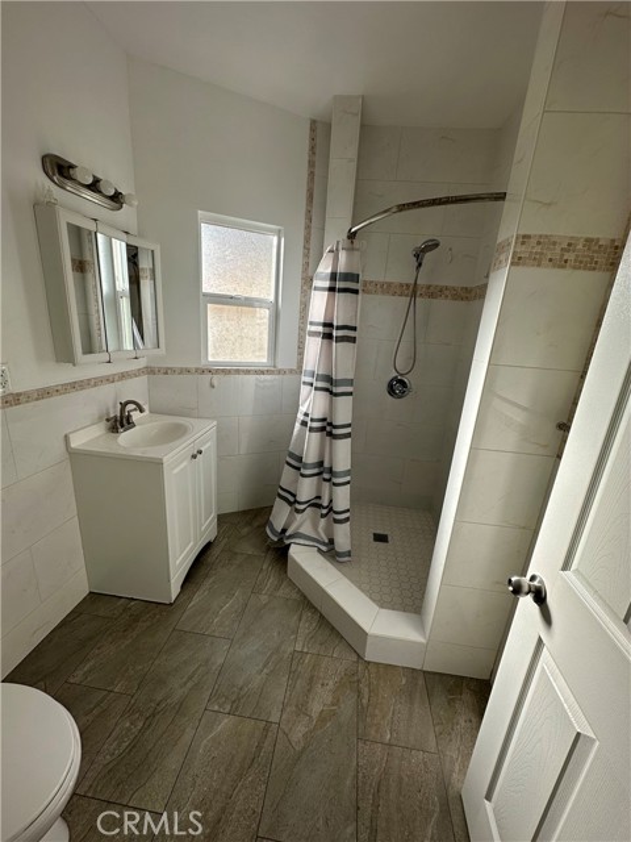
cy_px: 421
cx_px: 316
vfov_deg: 102.1
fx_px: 340
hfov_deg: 85.7
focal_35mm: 14
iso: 40
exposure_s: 1/259
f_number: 2.2
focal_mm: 2.22
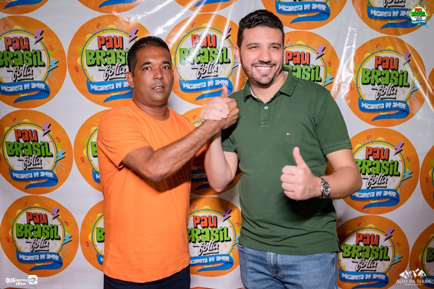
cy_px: 144
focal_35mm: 36
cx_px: 217
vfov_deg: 36.9
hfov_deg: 53.1
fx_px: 434
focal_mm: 24
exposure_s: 1/250
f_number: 2.8
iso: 2500
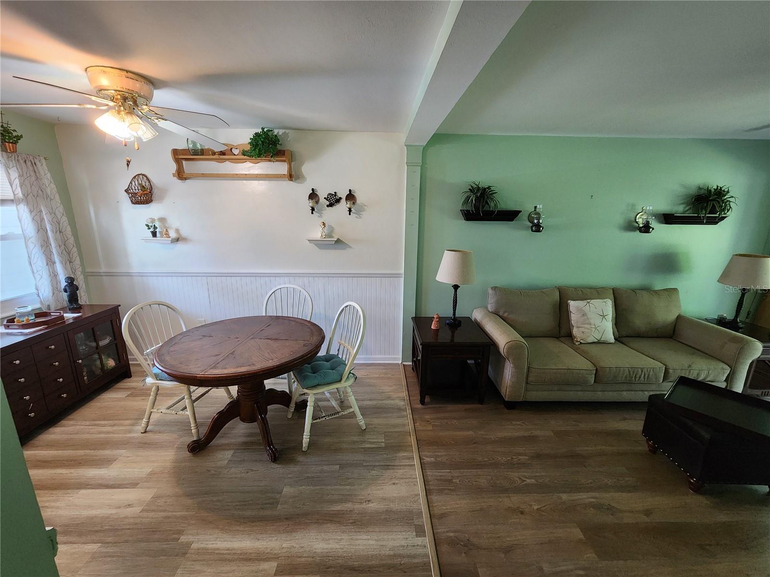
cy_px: 288
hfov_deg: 106.2
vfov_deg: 89.9
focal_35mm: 13
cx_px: 385
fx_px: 289
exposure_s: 1/60
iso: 320
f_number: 2.2
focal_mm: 2.2
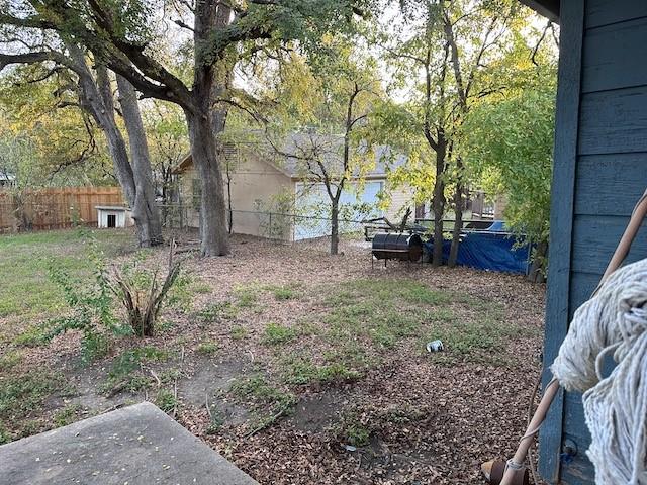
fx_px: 449
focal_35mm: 24
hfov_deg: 71.6
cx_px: 324
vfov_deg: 56.8
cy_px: 242
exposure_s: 1/121
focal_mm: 6.86
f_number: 1.78
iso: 160
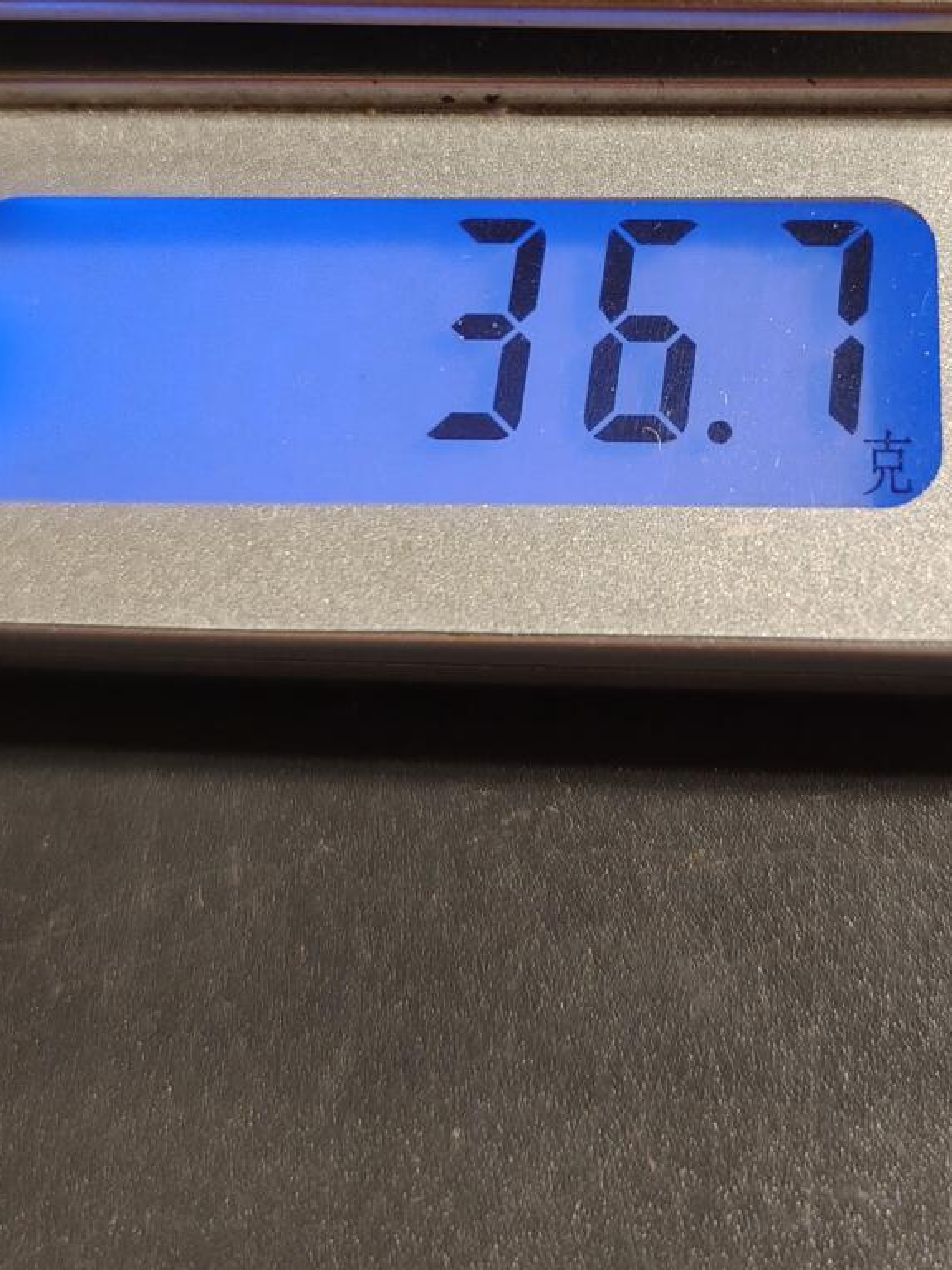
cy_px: 258
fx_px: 1981
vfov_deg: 34.5
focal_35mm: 54
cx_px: 642
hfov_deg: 26.9
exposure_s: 1/100
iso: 125
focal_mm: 6.06
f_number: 1.6
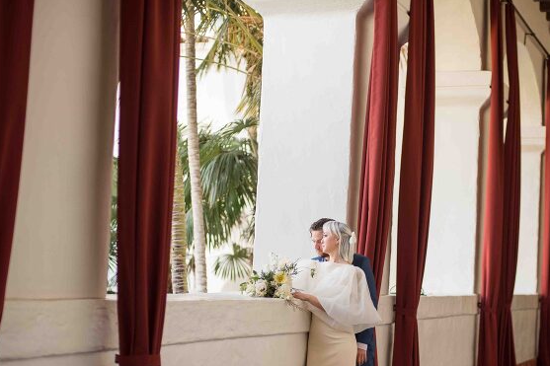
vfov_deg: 19.6
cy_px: 249
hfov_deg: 29.1
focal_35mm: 69
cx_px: 357
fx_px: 1054
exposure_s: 1/400
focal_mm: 50
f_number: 2
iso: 320
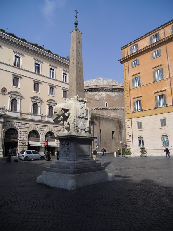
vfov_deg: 65.3
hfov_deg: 51.4
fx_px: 180
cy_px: 116
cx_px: 86
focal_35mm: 27
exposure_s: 1/160
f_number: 8
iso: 64
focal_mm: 4.9
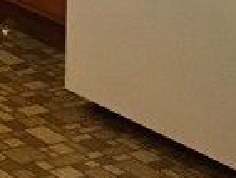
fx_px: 1440
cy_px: -410
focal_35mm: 211
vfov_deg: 6.3
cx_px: -526
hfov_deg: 7.8
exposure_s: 1/30
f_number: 2.2
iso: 160
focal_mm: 4.15
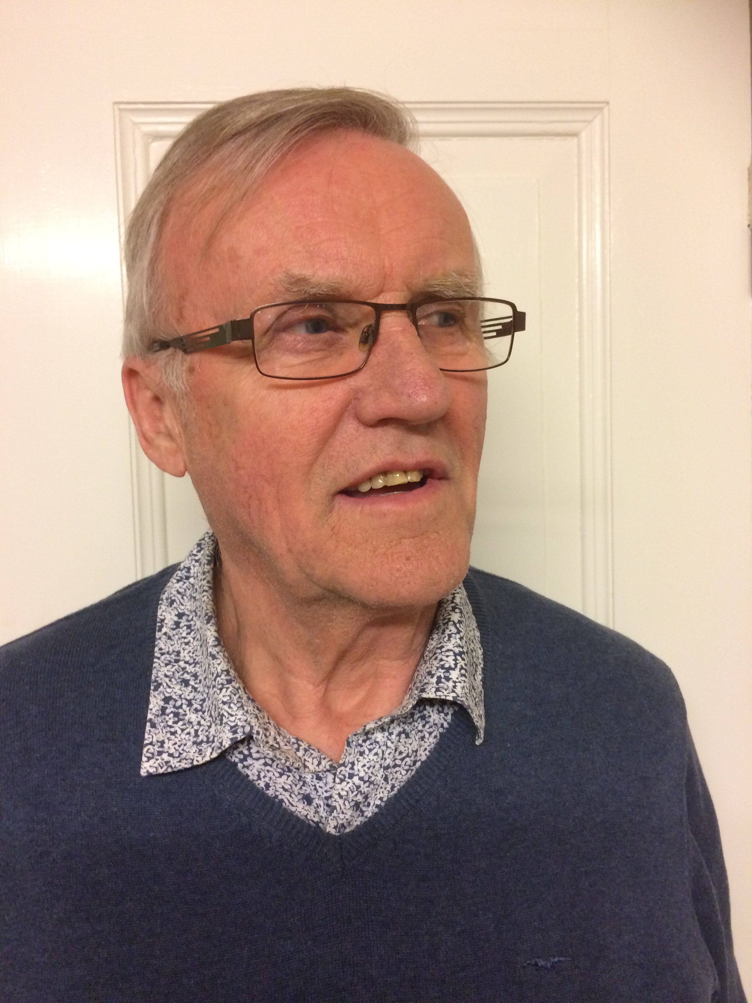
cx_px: 376
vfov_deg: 61.7
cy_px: 502
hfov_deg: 48.2
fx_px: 840
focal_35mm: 29
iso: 250
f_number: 2.2
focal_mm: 4.15
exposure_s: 1/33
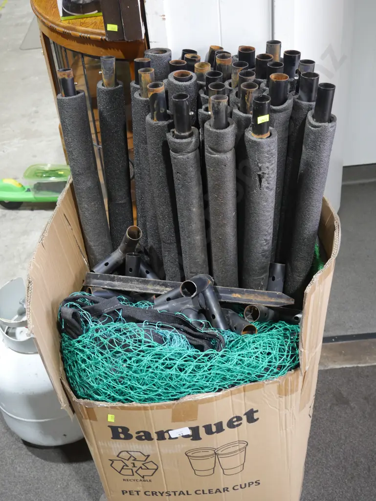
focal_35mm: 42
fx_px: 608
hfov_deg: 34.4
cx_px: 188
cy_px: 250
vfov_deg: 44.8
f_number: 4.6
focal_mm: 21
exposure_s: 1/60
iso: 640
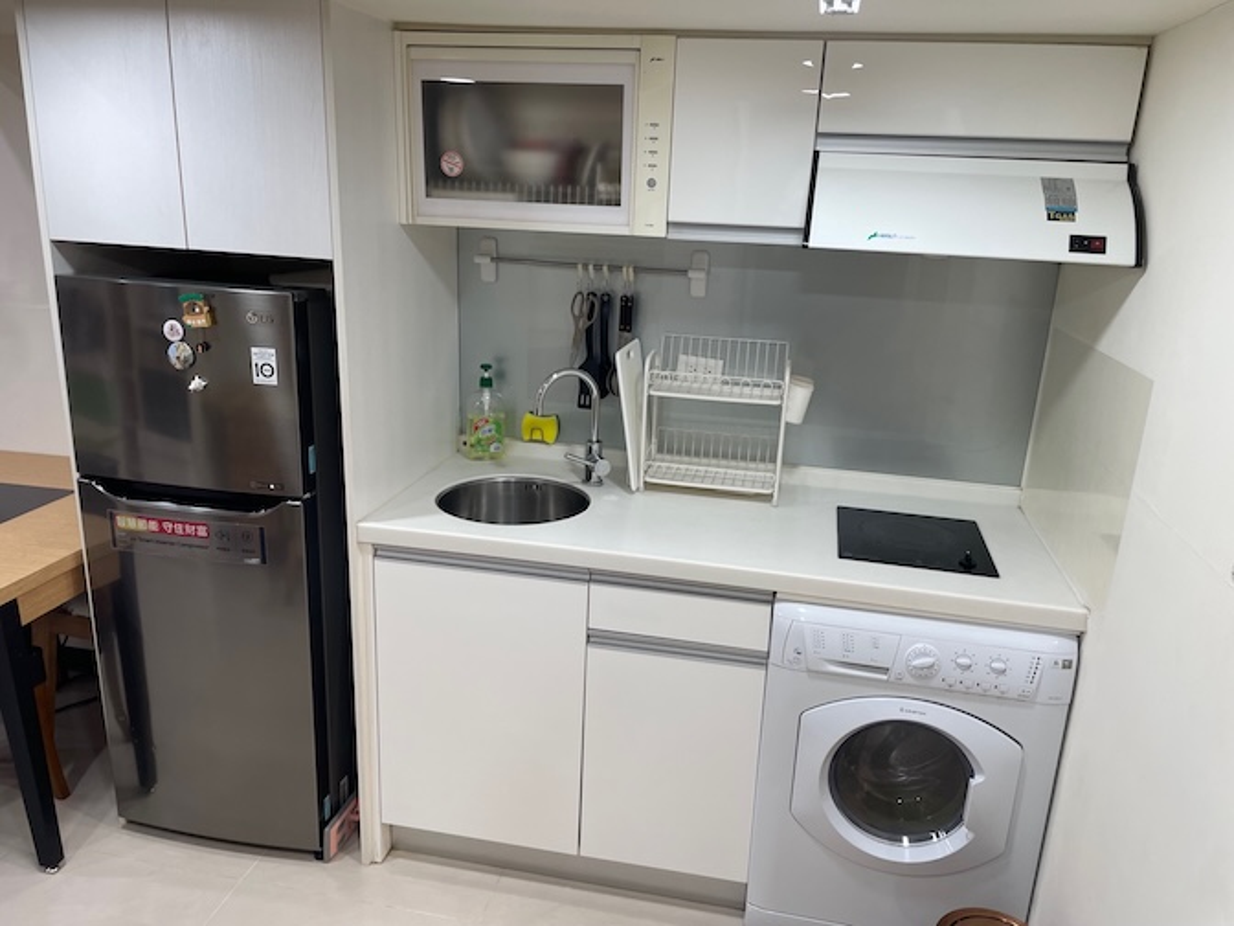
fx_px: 927
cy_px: 463
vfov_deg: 53.1
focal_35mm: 26
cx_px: 617
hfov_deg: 67.3
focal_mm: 4.2
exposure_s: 1/120
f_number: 1.6
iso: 80
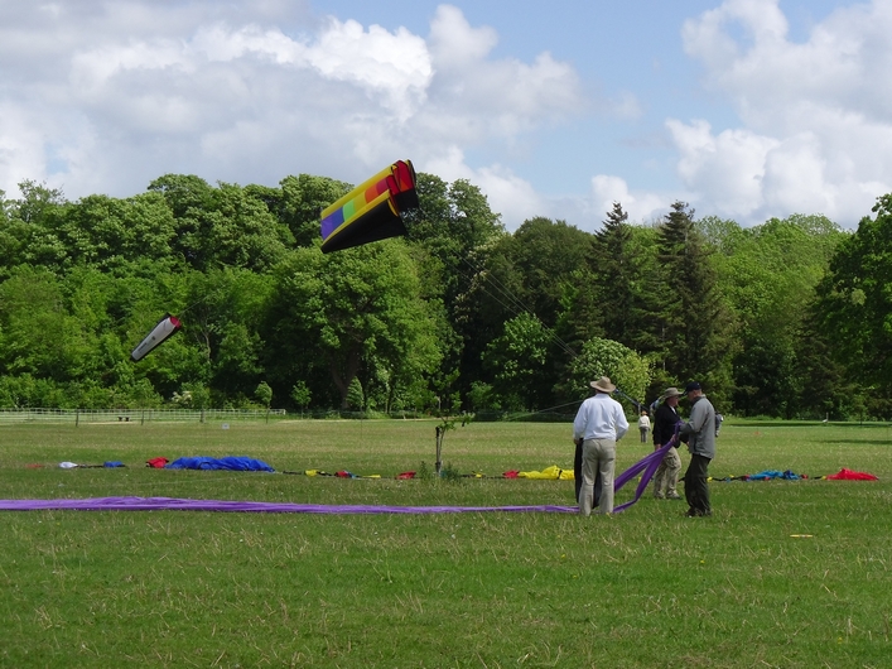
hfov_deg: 23.8
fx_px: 2113
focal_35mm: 82
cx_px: 446
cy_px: 334
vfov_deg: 18.0
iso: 80
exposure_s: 1/608
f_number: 4.5
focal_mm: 14.8
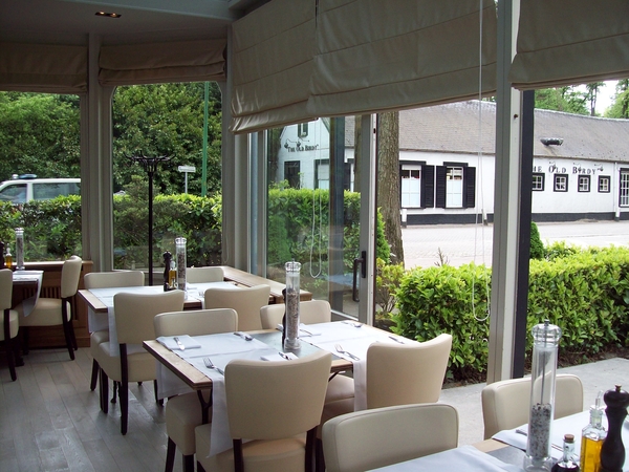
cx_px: 314
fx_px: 654
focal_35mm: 36
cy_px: 236
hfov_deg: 51.4
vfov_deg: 39.7
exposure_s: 1/159
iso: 80
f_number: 2.7
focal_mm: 6
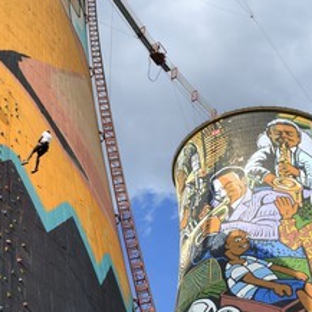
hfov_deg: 33.3
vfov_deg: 33.3
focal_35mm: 51
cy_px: 181
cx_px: 184
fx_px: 520
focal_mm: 31
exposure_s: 1/320
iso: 200
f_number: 10
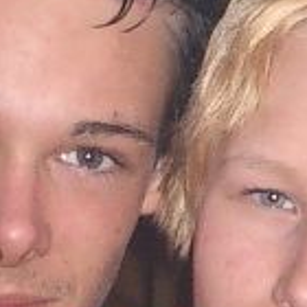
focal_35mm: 227
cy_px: 121
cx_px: 419
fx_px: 2278
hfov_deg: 7.6
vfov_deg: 7.7
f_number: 2.6
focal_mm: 5.8
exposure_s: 1/40
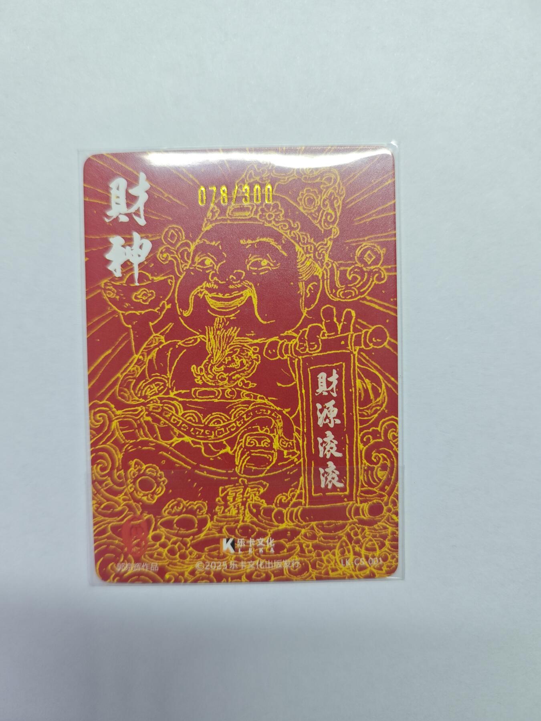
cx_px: 270
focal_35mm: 23
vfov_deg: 73.9
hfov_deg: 58.9
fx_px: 479
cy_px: 360
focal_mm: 6.55
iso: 320
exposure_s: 1/50
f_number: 1.6
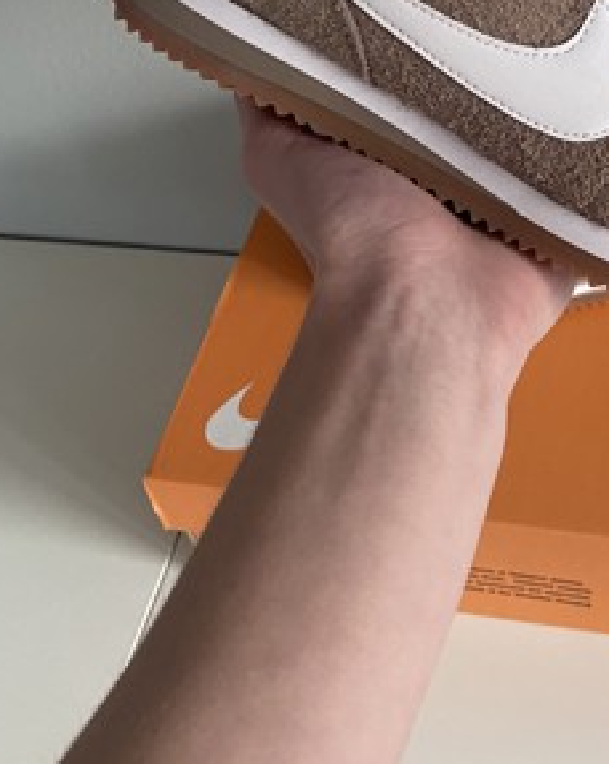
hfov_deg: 25.3
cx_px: 500
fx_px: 1331
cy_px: 63
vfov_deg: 30.4
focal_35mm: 59
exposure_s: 1/75
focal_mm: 4.25
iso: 125
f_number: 1.8
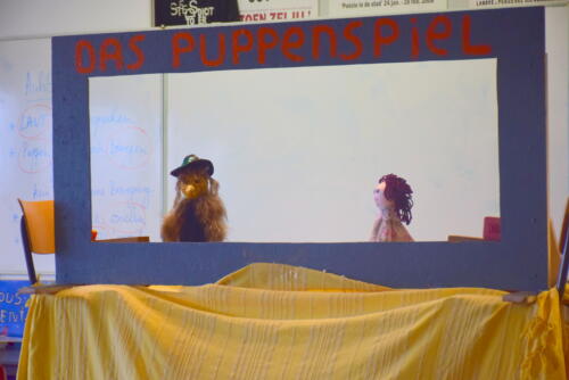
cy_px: 190
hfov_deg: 19.4
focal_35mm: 105
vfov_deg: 13.1
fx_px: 1660
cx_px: 284
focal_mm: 70
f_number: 5
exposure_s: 1/125
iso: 1000
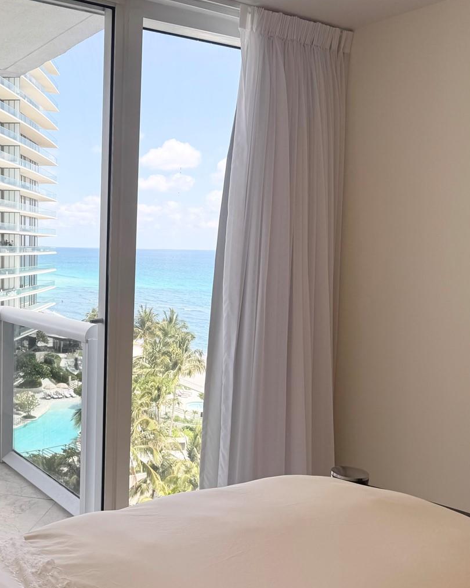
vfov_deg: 49.0
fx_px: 644
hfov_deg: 38.7
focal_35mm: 37
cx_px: 97
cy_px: 326
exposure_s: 1/938
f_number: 1.78
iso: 80
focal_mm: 6.76
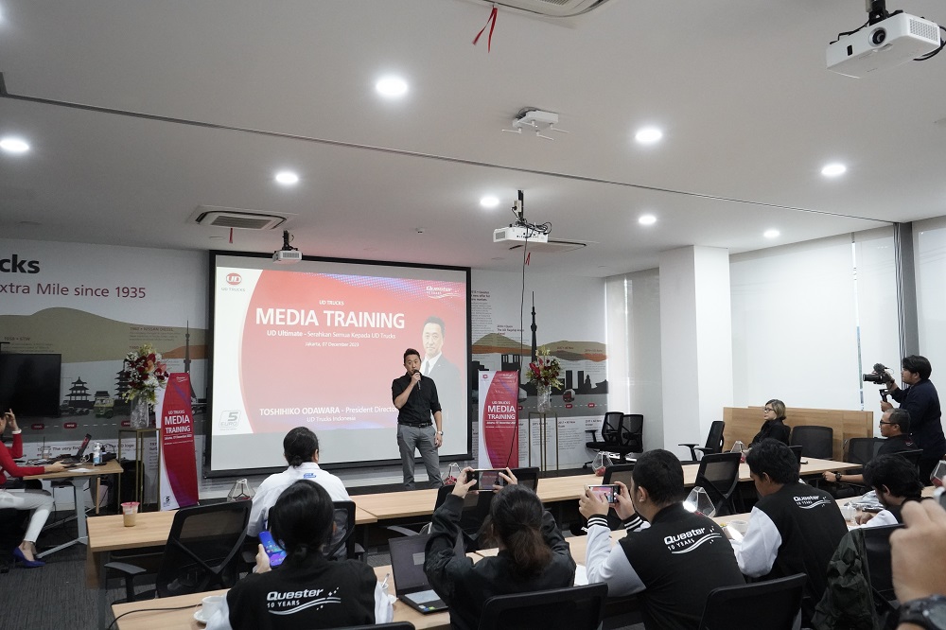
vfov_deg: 46.4
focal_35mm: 28
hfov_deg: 65.5
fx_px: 735
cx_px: 473
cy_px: 315
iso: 12800
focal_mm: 28
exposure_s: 1/125
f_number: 8
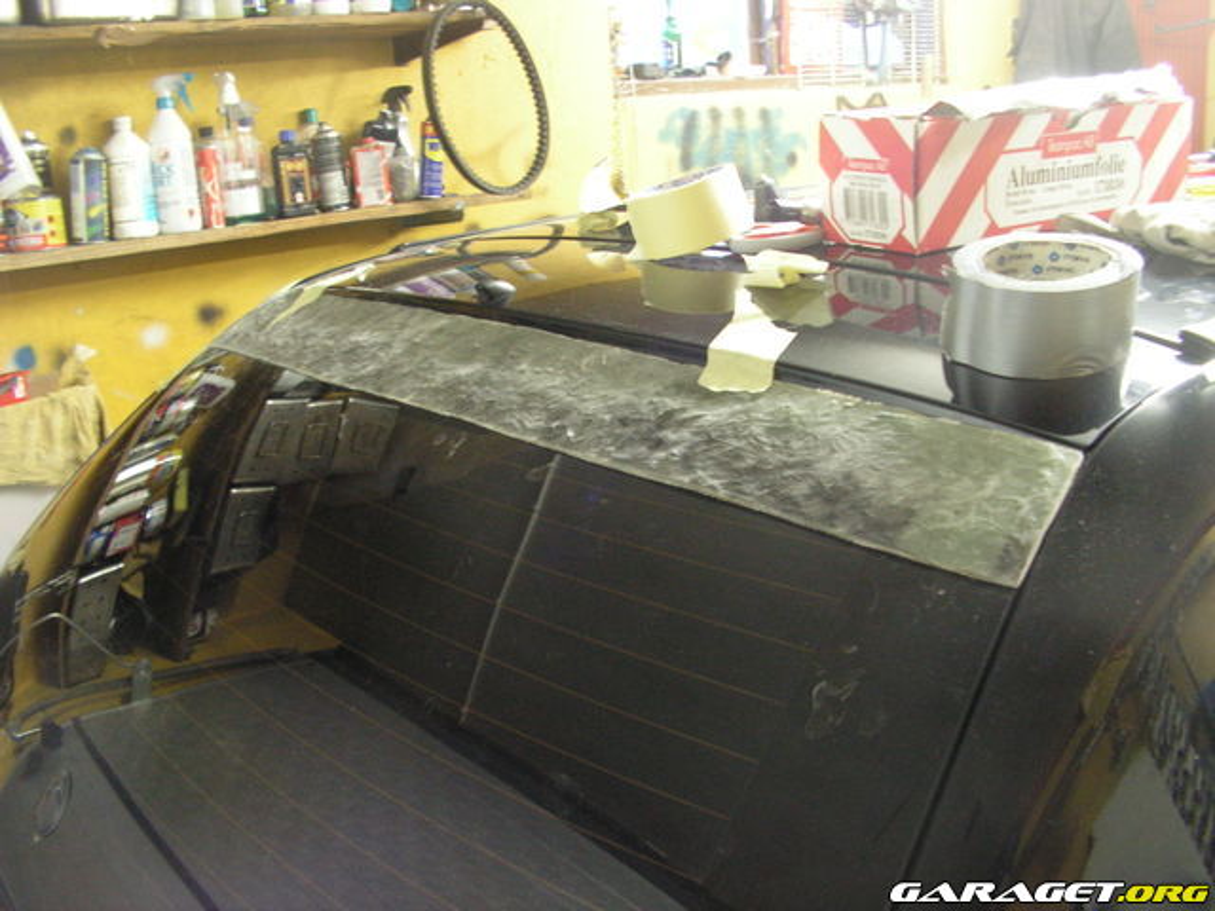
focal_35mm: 36
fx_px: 1264
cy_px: 456
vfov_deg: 39.7
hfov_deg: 51.4
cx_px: 608
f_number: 3.2
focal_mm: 6
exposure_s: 1/3
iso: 160
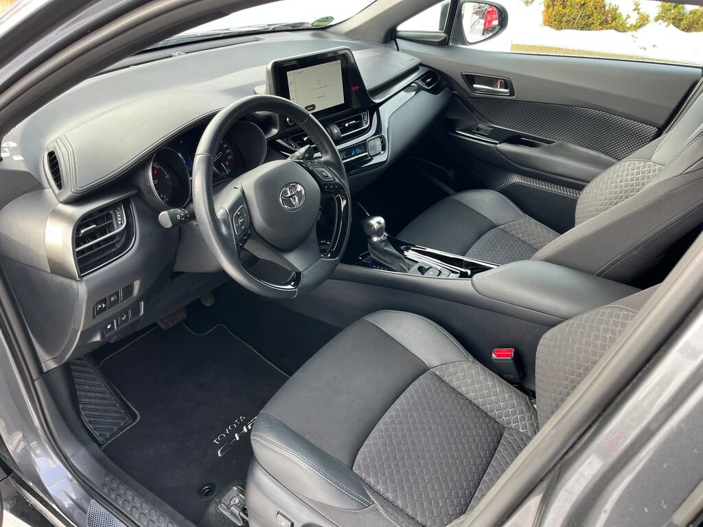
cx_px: 352
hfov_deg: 67.3
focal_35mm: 26
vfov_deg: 53.1
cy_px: 264
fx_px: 528
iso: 64
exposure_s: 1/121
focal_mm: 5.1
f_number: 1.6
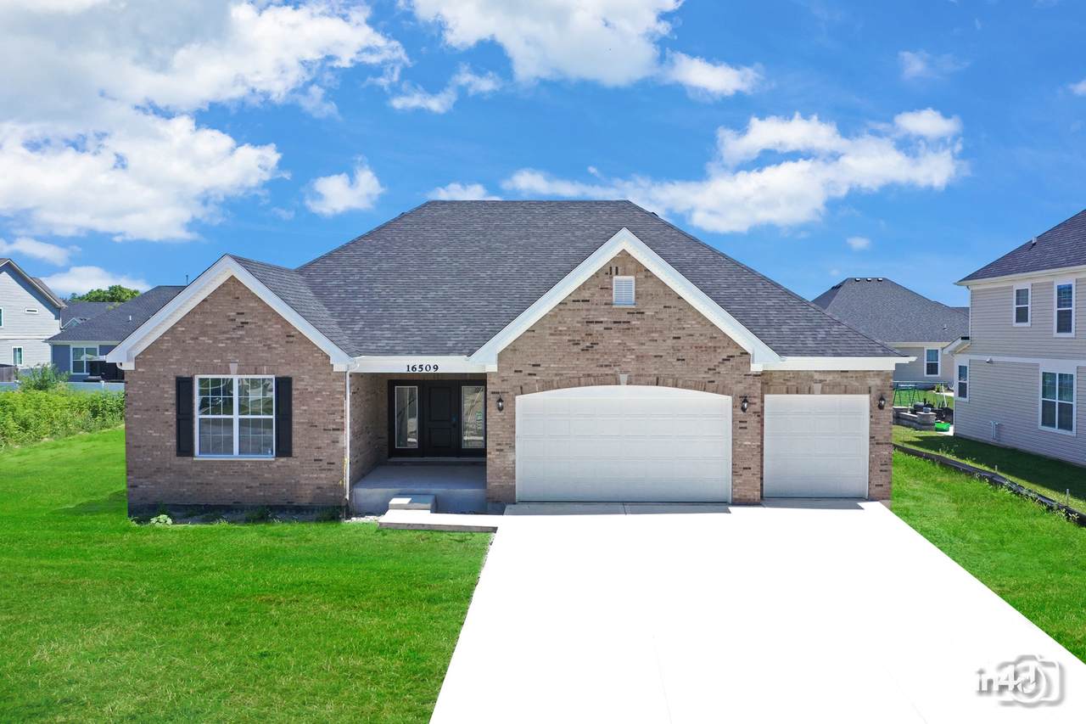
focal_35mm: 28
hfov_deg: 65.5
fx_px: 844
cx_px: 543
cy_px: 362
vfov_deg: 46.4
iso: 400
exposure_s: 1/800
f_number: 6.3
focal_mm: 10.26
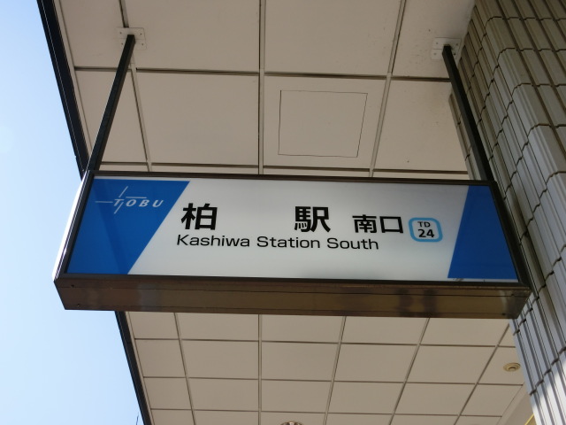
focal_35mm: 39
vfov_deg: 36.8
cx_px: 283
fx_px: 638
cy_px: 212
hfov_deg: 47.9
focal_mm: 6.9
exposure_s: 1/640
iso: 80
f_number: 4.1
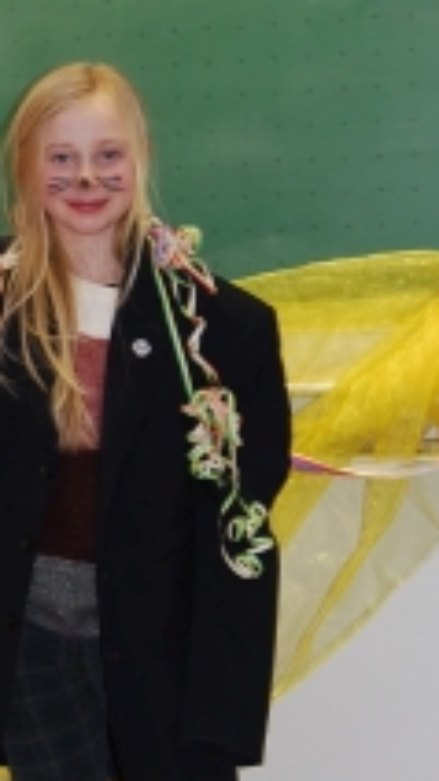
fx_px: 2218
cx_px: -20
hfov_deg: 11.2
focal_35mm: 107
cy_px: 497
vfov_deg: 20.0
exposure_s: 1/60
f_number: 4.5
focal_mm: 32
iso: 200
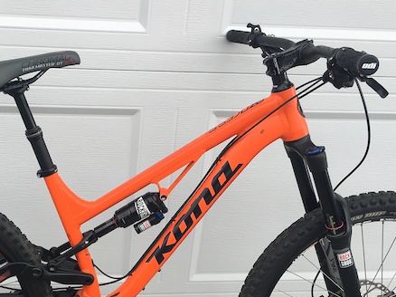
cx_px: 123
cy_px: 235
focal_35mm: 53
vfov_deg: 27.0
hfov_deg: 35.7
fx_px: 606
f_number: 2.2
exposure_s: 1/319
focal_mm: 4.15
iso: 25
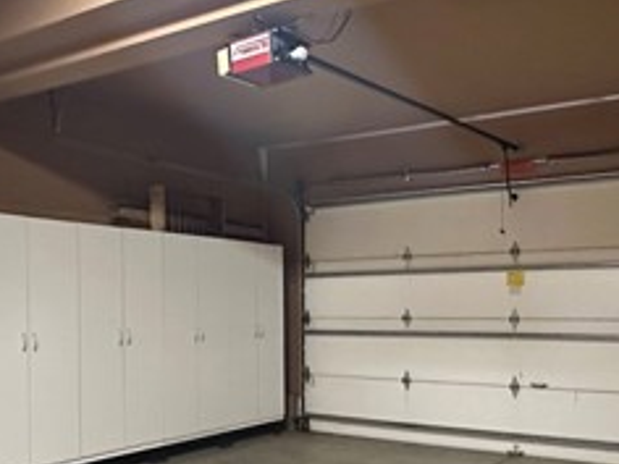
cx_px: 438
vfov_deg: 37.3
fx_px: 680
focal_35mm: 38
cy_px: 307
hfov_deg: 47.7
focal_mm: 2.22
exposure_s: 1/40
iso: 1250
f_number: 2.2
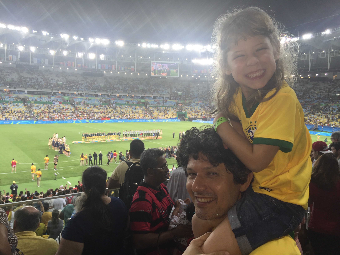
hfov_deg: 61.7
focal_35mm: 29
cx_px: 170
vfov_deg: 48.2
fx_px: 285
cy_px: 128
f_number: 2.2
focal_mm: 4.15
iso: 32
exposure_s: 1/52
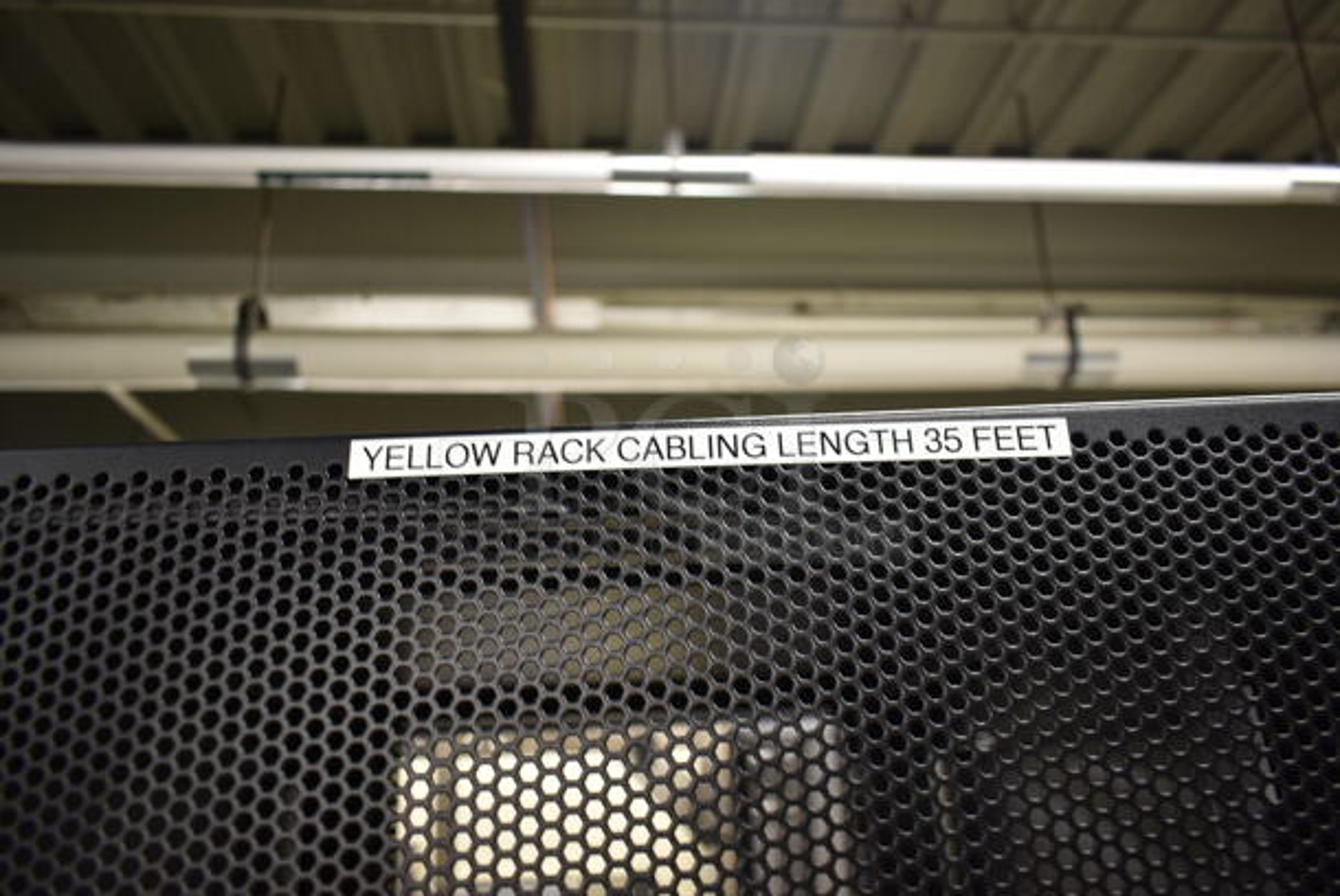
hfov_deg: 67.3
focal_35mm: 27
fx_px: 1006
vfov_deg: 48.0
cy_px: 448
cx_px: 670
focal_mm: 18
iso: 500
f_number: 3.5
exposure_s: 1/30
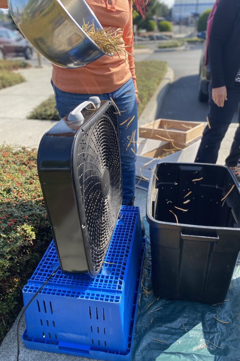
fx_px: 280
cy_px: 177
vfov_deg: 65.5
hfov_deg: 46.4
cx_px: 127
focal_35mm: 28
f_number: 1.8
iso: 32
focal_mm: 4.25
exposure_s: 1/858
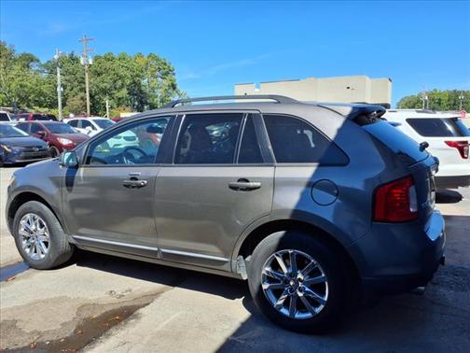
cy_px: 176
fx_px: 367
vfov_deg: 51.4
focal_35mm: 27
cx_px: 235
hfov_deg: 65.3
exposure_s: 1/1429
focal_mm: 3.58
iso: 40
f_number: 1.9
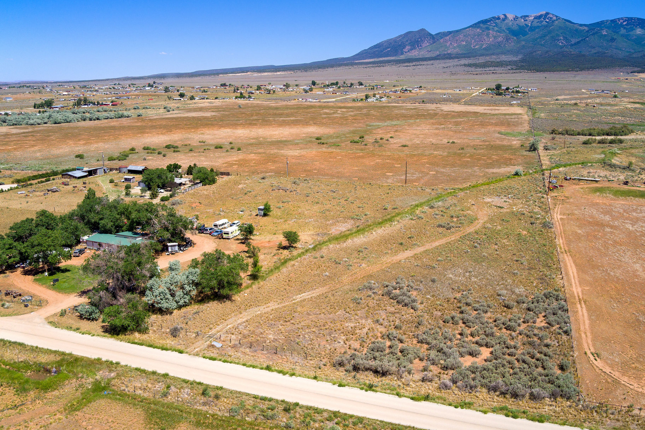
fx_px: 412
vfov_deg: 55.1
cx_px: 322
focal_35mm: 23
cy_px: 215
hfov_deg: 76.1
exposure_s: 1/3800
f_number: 2.8
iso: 144
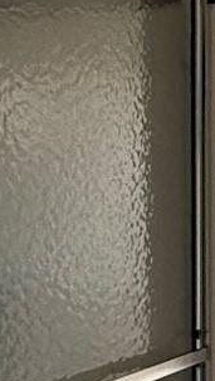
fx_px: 1041
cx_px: 234
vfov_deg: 19.5
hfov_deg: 11.6
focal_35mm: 103
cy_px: 455
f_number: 2.2
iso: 400
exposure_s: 1/120
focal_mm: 2.22
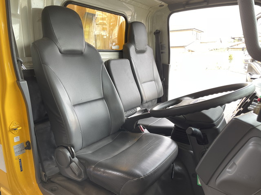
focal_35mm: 26
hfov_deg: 67.3
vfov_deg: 53.1
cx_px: 130
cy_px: 98
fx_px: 196
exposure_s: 1/121
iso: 100
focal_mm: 4.2
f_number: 1.6
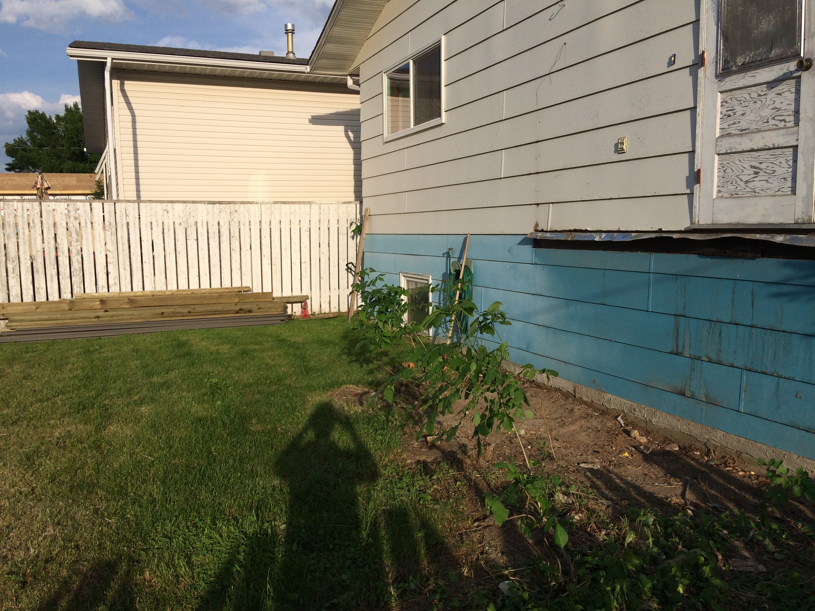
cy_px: 306
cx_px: 408
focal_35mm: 29
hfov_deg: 61.7
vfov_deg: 48.2
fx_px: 683
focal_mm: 4.15
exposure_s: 1/2740
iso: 32
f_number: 2.2
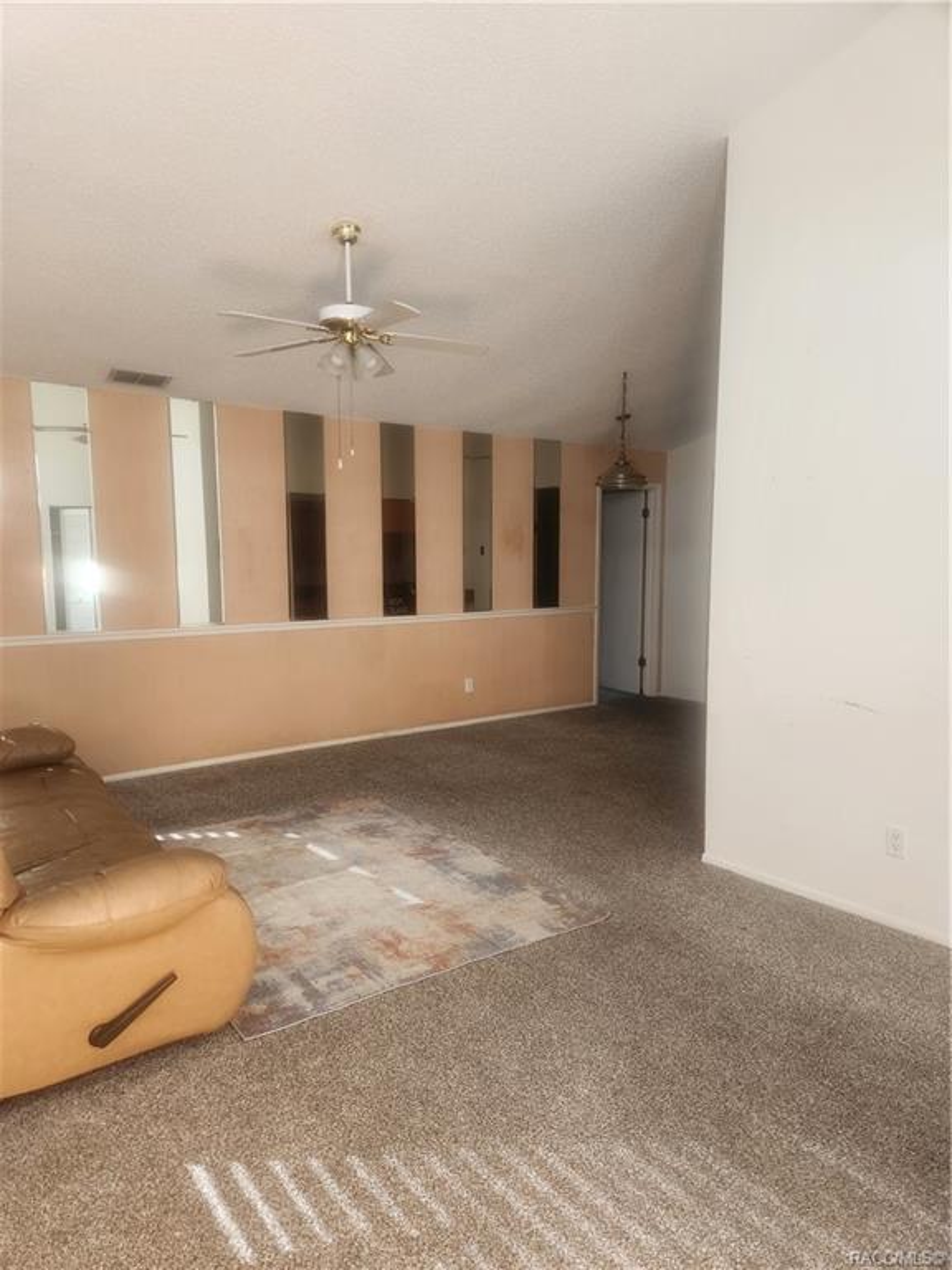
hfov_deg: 58.9
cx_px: 476
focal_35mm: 23
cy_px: 635
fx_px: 843
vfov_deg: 73.9
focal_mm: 5.4
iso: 100
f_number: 1.8
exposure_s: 1/180
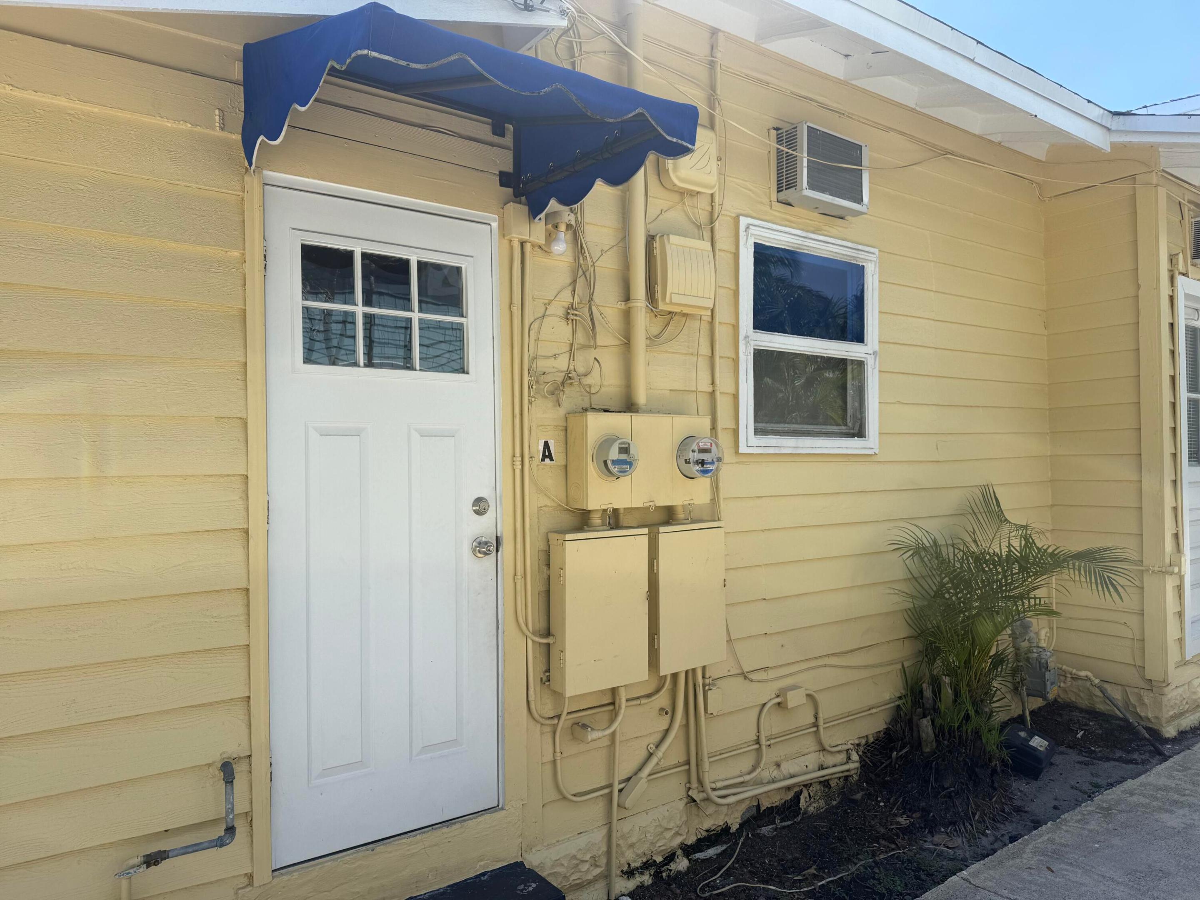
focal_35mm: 24
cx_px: 600
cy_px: 450
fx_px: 832
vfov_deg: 56.8
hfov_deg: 71.6
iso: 80
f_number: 1.78
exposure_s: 1/2370
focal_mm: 6.76
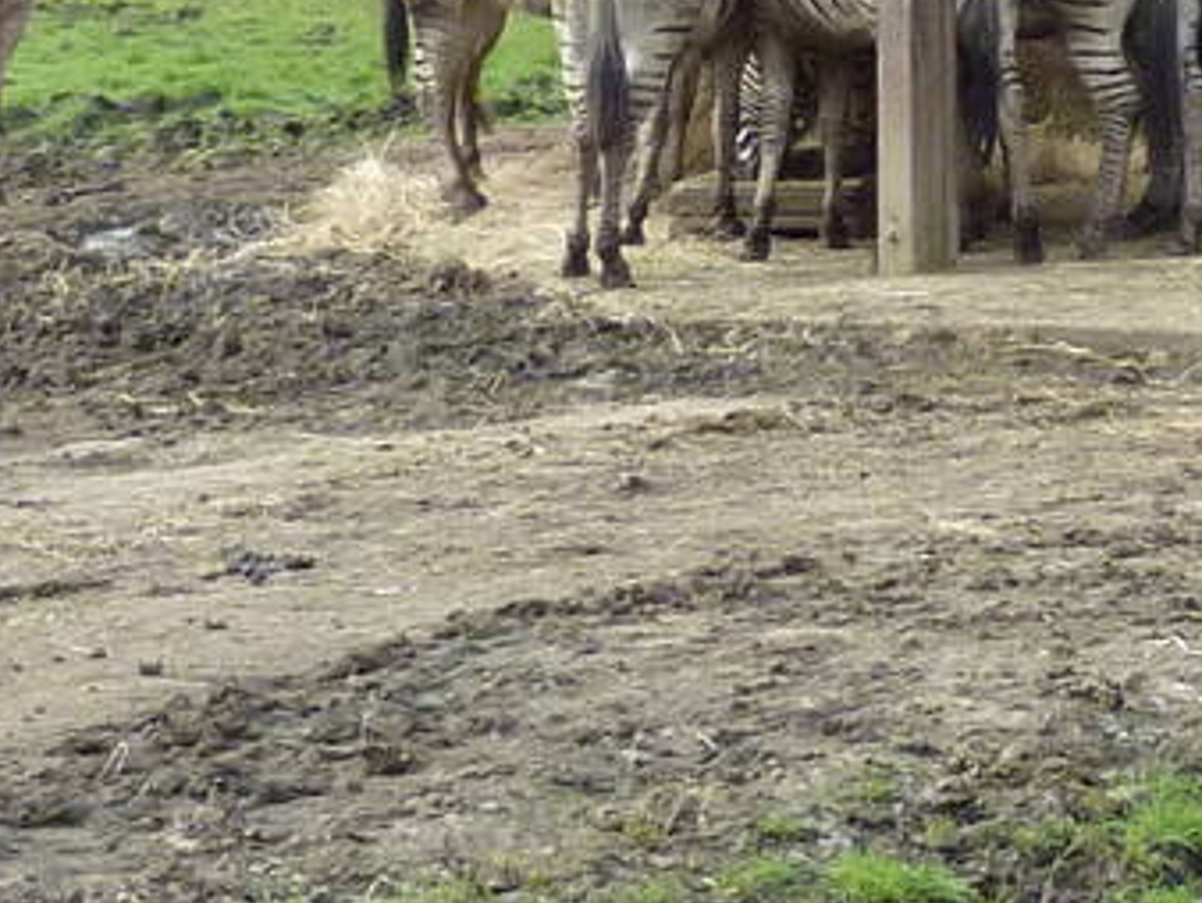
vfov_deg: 6.4
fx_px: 7888
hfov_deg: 8.5
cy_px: -764
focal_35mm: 227
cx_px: 1782
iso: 200
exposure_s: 1/500
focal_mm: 7.9
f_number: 3.8
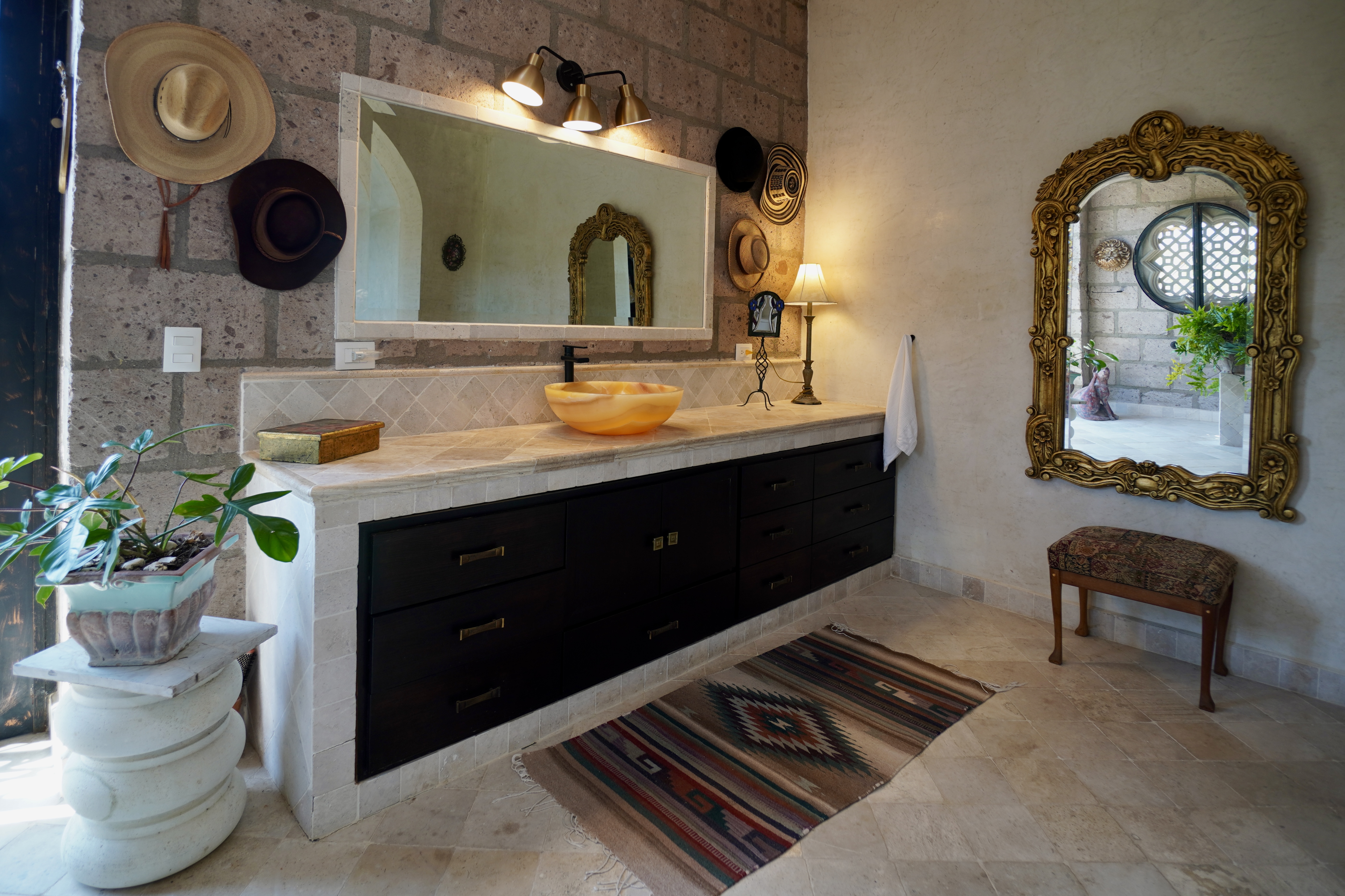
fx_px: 616
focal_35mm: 16
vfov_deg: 72.0
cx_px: 672
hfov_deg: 95.0
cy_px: 448
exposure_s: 1/30
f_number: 2.8
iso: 100
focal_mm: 11
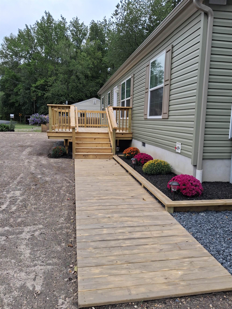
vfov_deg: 65.3
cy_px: 154
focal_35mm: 27
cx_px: 116
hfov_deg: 51.4
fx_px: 241
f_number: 1.8
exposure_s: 1/334
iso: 20
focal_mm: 4
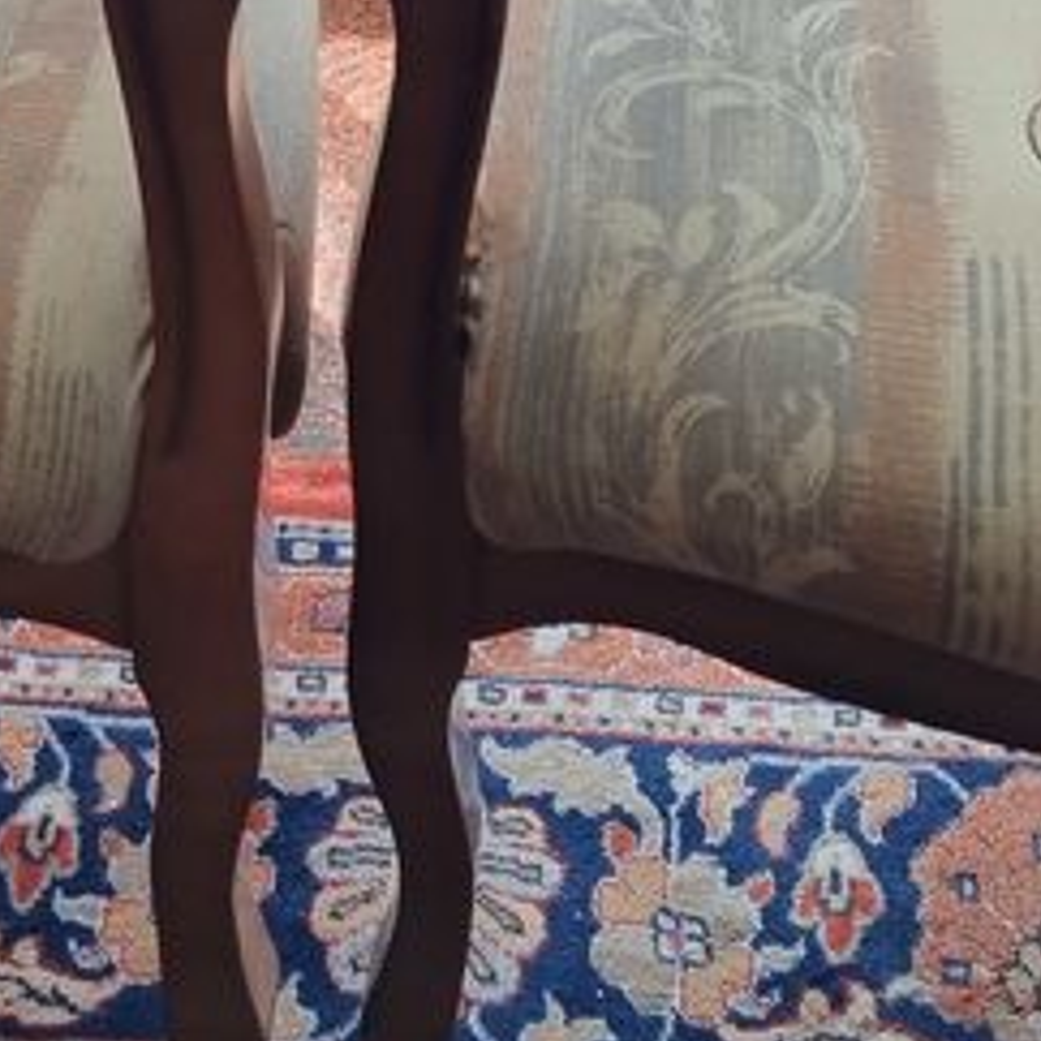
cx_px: 581
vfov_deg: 16.8
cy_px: -465
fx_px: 3232
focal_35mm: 95
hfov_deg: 18.3
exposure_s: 1/100
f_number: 1.8
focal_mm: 5.4
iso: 50
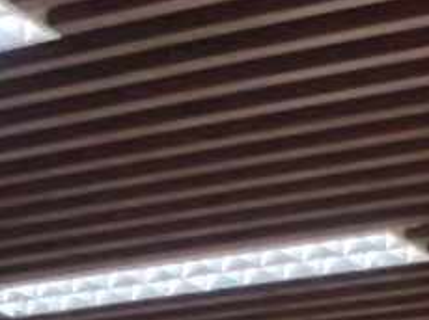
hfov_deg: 9.5
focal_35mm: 188
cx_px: -539
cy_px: 1085
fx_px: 2327
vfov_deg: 6.8
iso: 100
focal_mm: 4.05
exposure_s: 1/129
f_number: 1.78
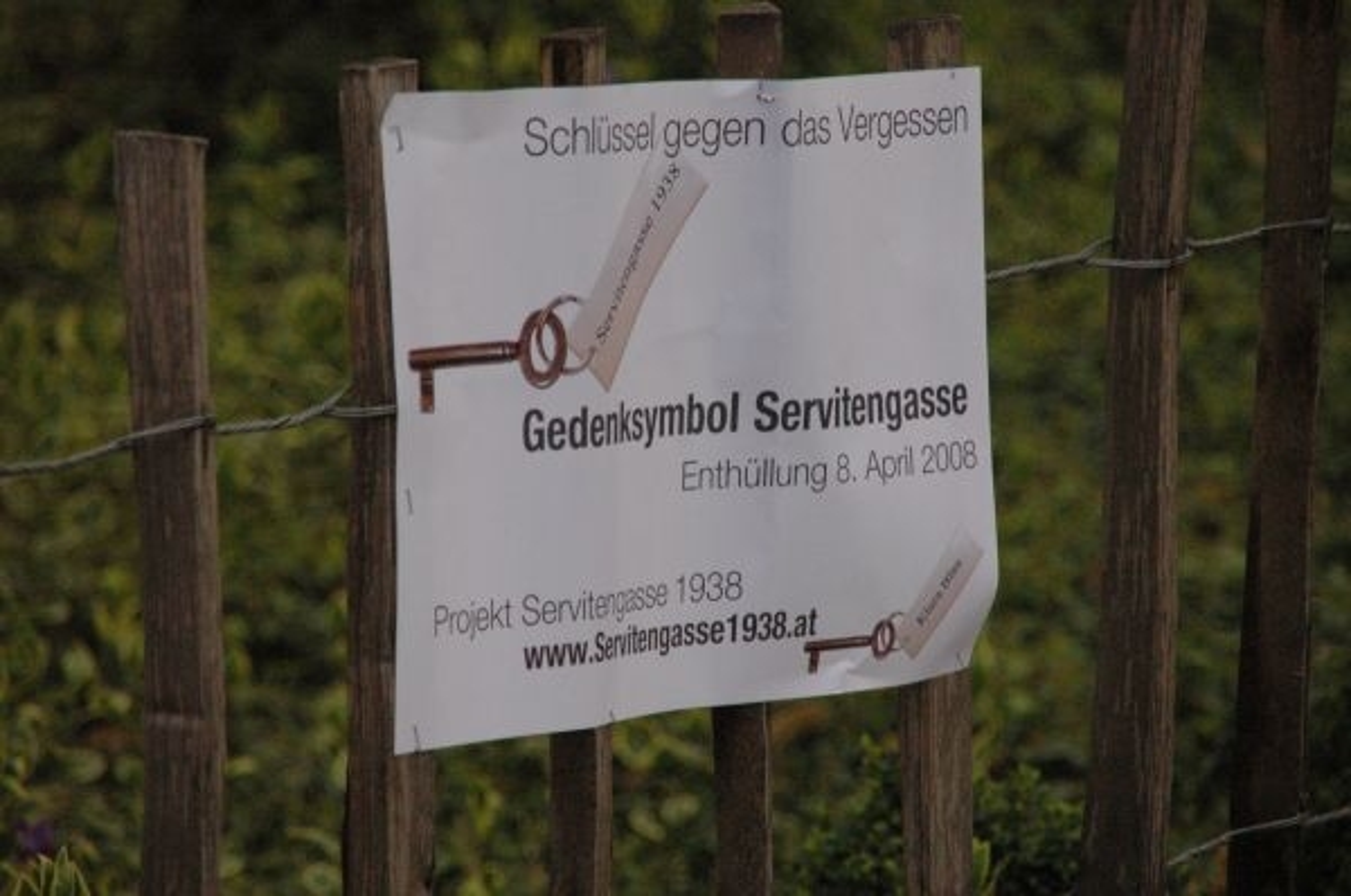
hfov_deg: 6.9
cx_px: 676
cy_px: 448
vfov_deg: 4.6
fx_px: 11240
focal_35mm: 300
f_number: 6.3
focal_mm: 200
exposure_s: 1/400
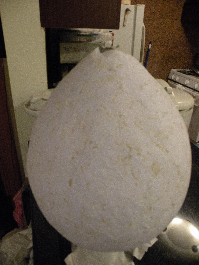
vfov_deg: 65.3
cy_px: 132
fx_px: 207
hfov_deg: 51.4
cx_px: 100
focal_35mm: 27
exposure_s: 1/24.6
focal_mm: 4.7
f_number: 2.8
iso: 400
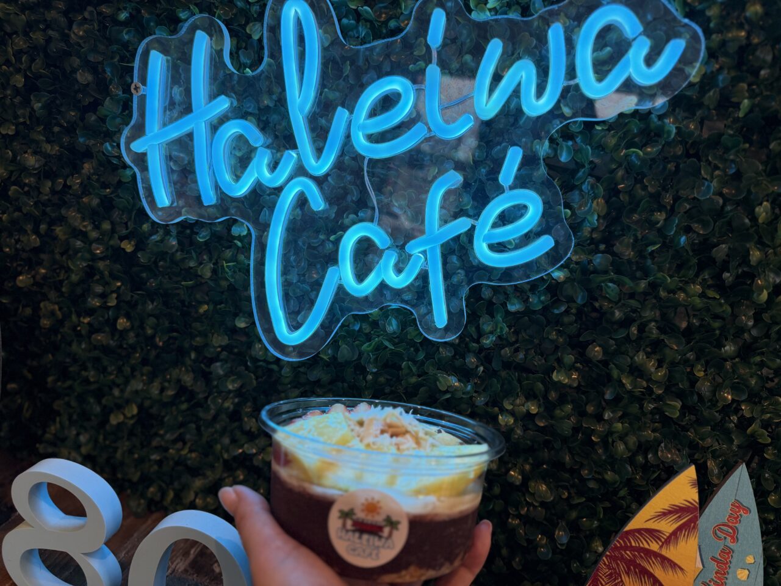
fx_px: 541
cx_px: 390
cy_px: 293
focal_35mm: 24
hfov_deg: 71.6
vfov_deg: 56.8
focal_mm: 6.76
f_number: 1.78
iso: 125
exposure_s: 1/209
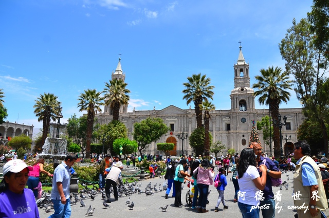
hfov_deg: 70.5
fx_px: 233
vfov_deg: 50.2
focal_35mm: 26
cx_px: 164
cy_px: 109
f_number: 5
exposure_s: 1/500
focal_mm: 17
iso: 100
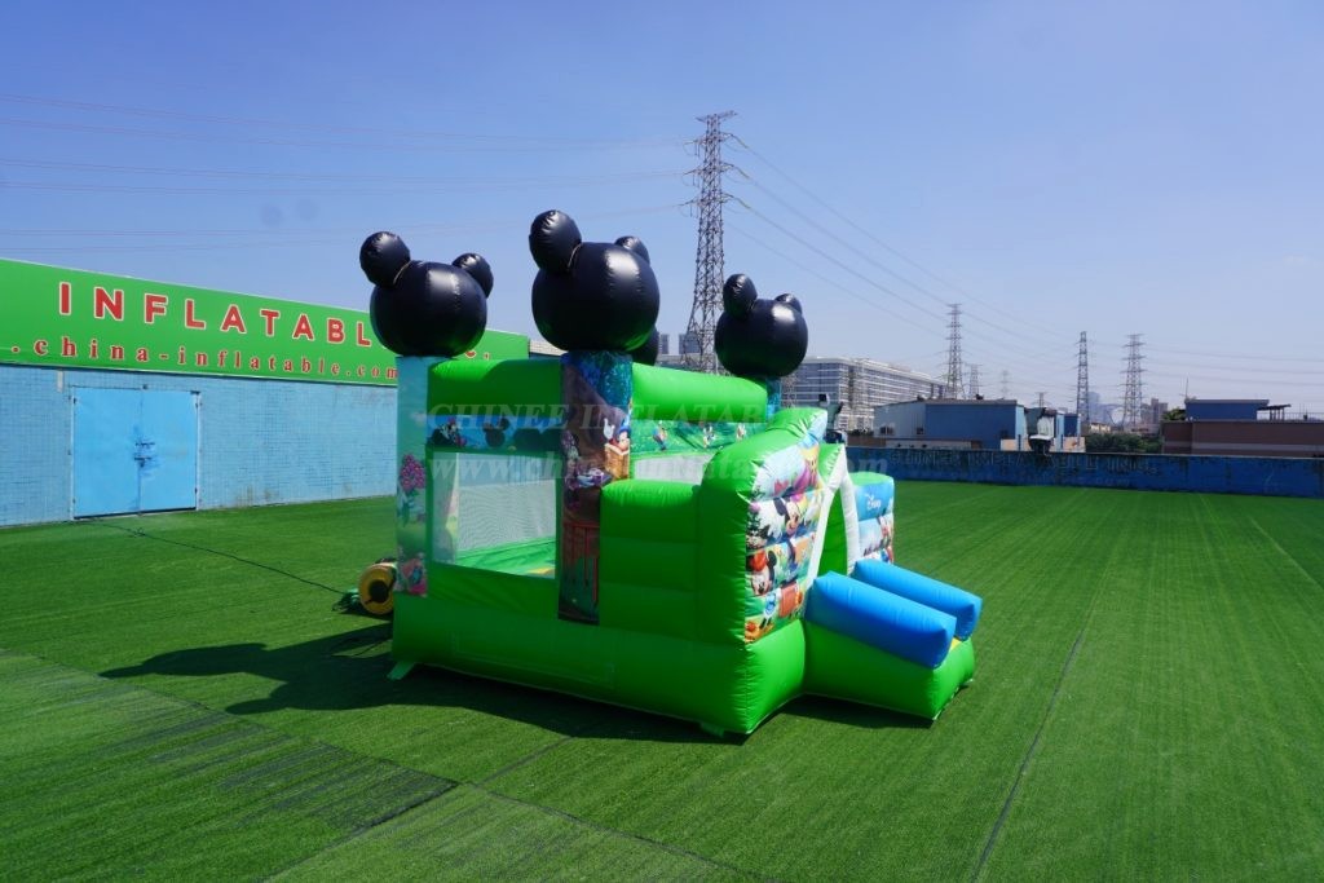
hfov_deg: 73.7
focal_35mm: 24
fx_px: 883
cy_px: 442
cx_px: 662
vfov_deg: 53.1
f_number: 10
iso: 100
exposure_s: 1/200
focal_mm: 16
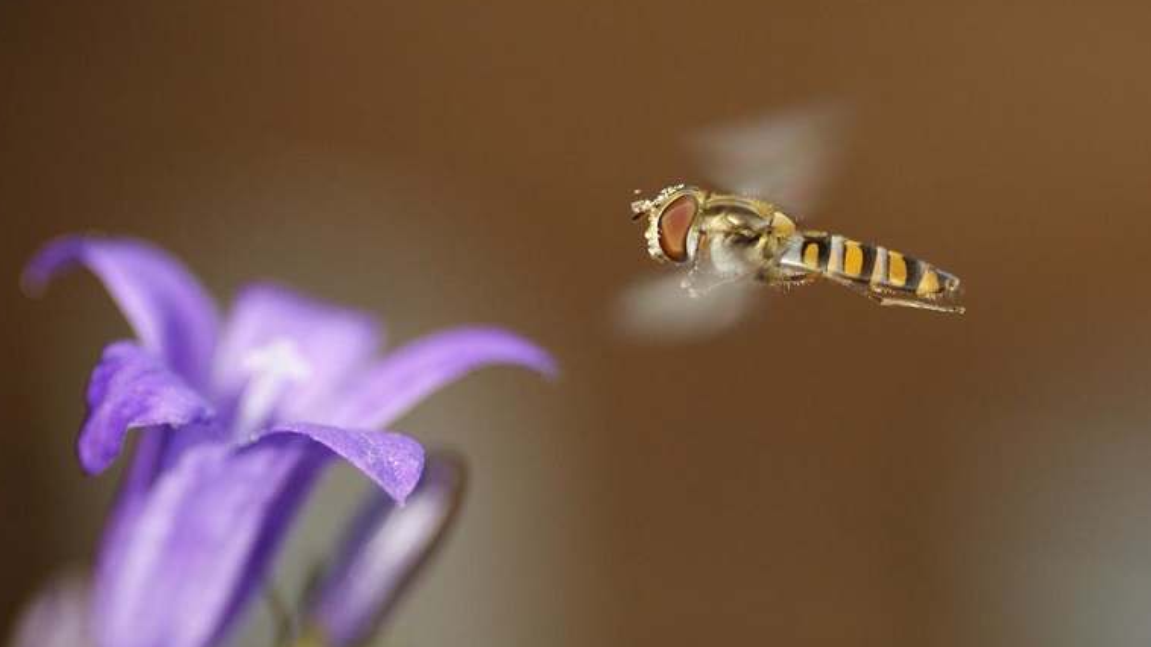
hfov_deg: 9.7
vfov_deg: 5.4
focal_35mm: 223
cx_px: 613
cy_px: 279
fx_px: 6796
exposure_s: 1/1000
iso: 400
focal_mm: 105
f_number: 2.8
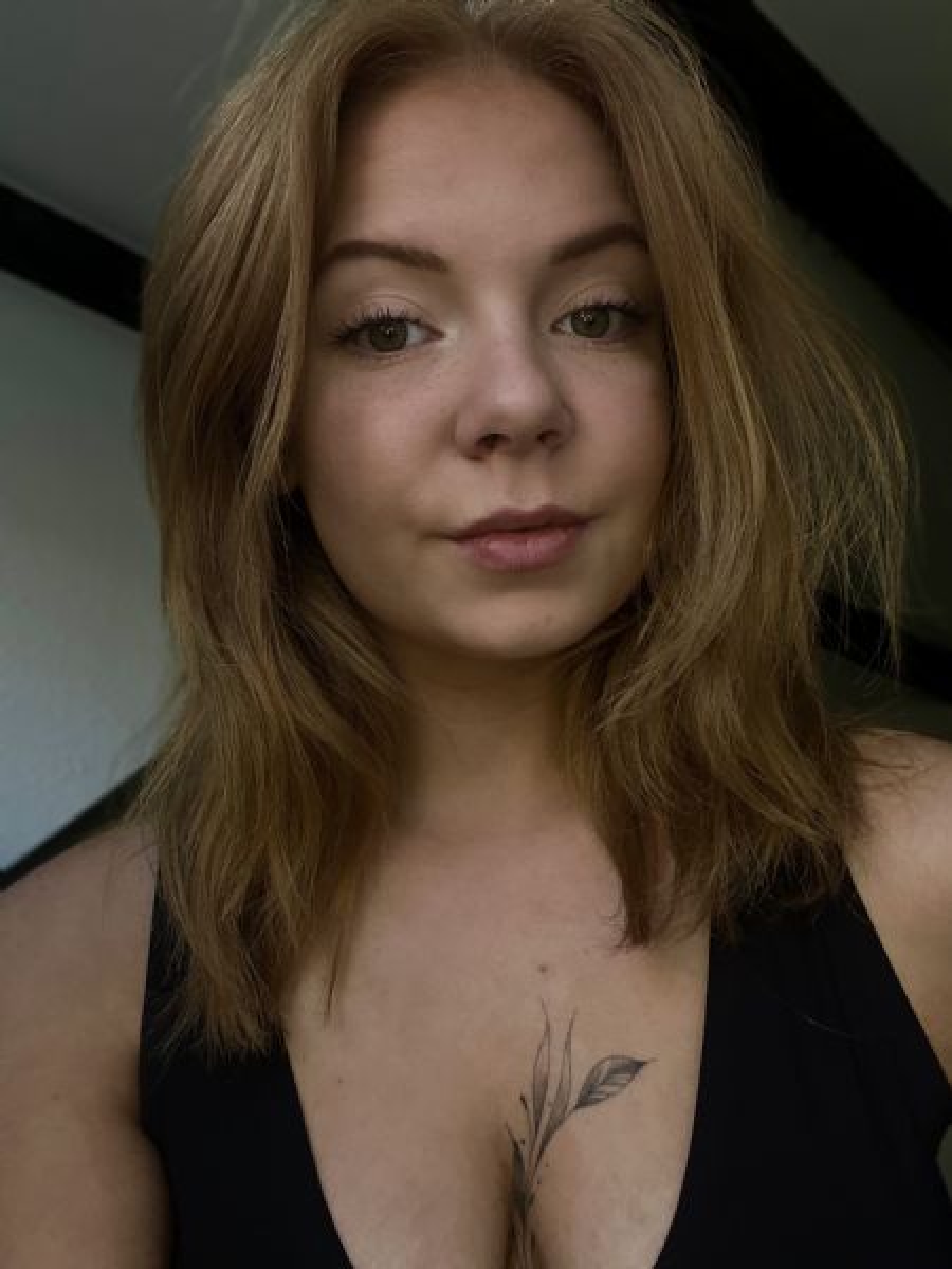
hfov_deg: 46.8
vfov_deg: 60.0
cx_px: 476
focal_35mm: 30
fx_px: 1100
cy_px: 634
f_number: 2.2
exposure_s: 1/121
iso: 50
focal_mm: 2.71
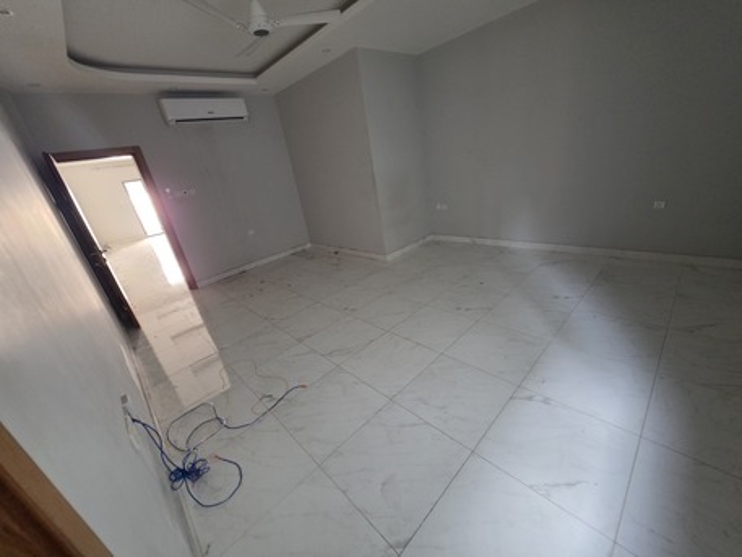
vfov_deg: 89.9
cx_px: 371
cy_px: 278
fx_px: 279
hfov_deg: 106.2
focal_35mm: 13
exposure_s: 1/60
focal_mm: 2.2
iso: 400
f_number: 1.9
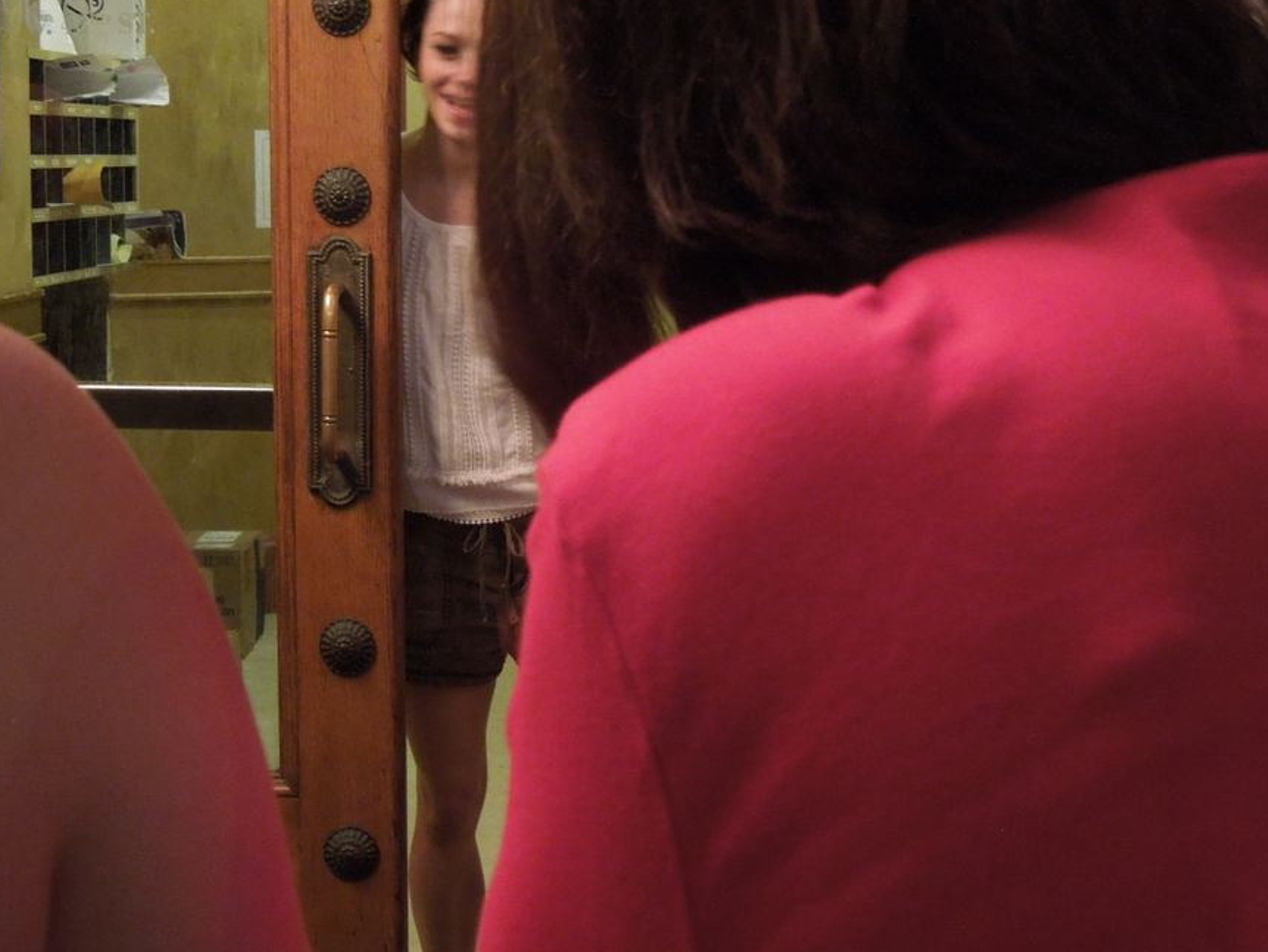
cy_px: 391
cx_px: 568
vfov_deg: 25.6
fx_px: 2089
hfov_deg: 33.7
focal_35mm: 57
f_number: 4
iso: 800
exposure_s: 1/10
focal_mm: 8.7
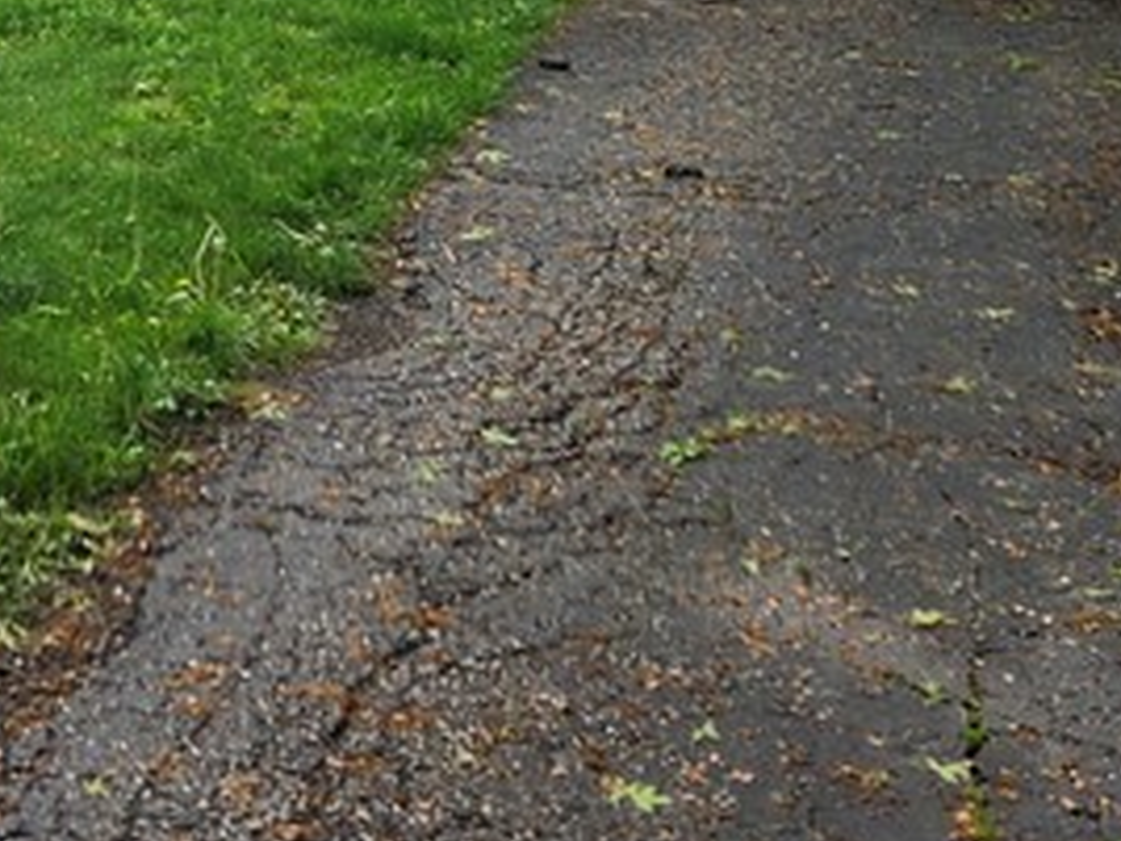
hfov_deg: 22.1
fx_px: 2850
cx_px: 339
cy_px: -678
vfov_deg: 14.7
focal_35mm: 88
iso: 20
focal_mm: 5.4
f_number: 1.8
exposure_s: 1/586
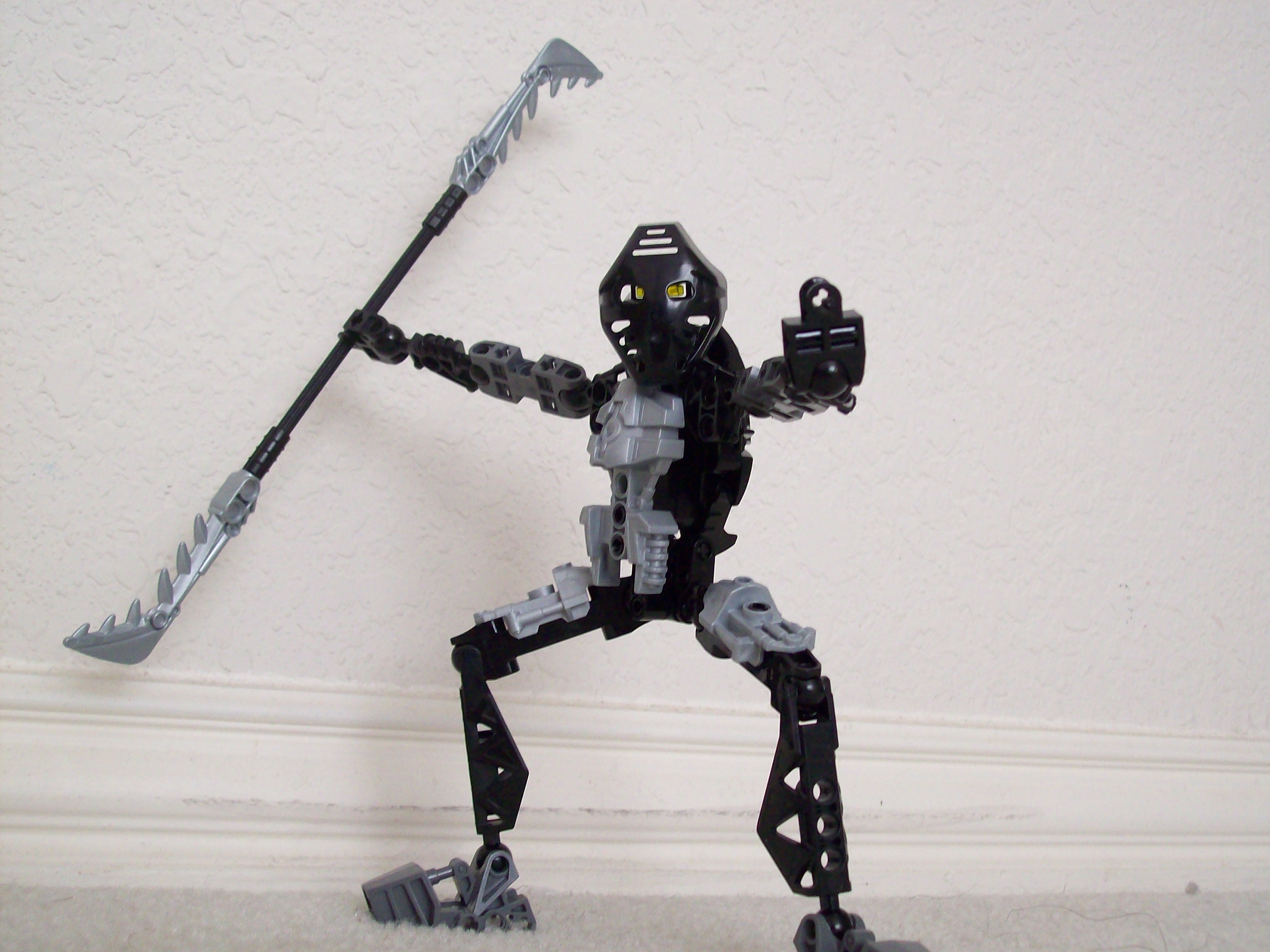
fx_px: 1651
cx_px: 635
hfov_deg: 42.1
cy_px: 476
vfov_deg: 32.2
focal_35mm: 45
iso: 160
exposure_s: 1/21.2
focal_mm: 7.6
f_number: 3
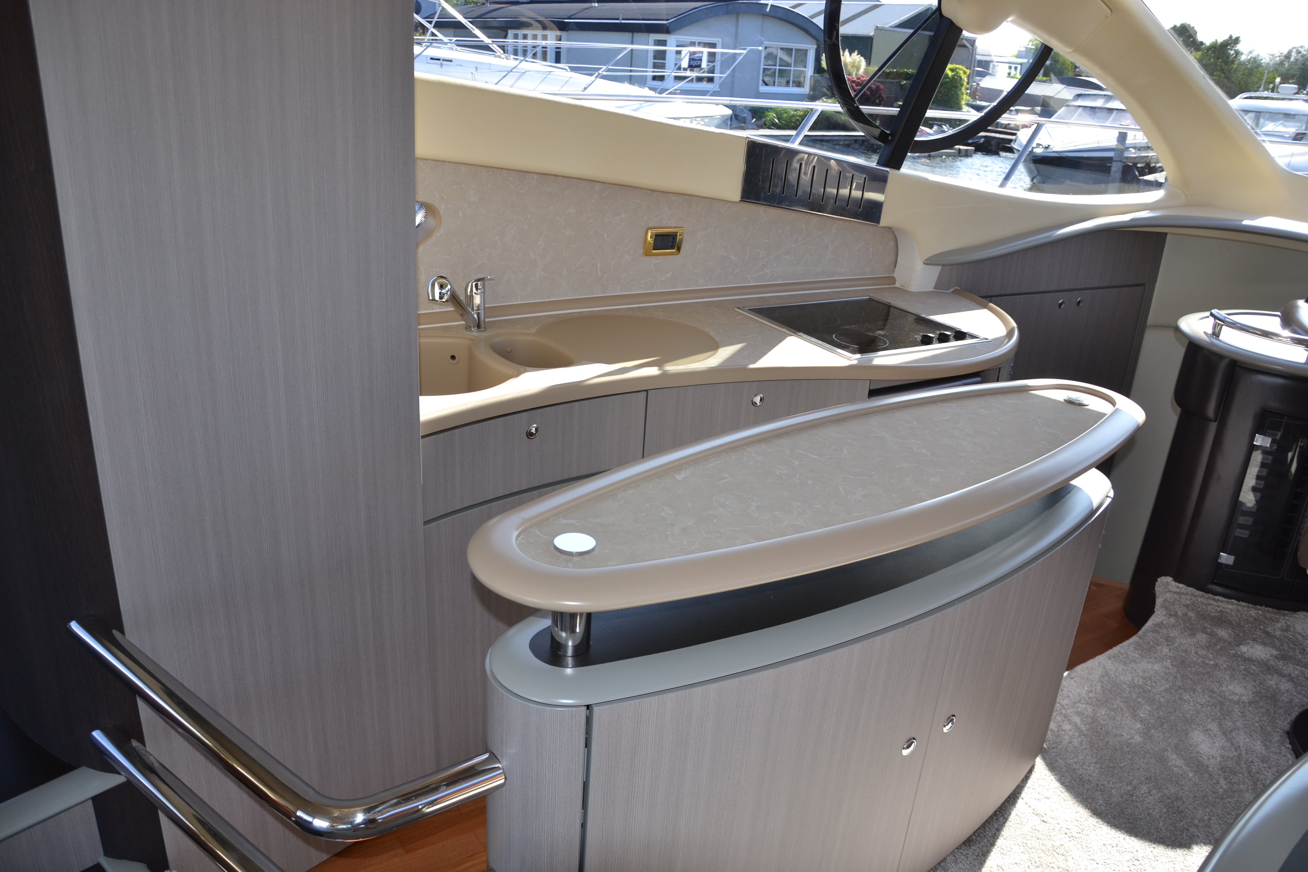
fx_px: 981
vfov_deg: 47.9
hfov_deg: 67.4
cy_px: 436
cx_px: 654
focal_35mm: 27
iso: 160
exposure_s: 1/125
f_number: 4
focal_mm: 18
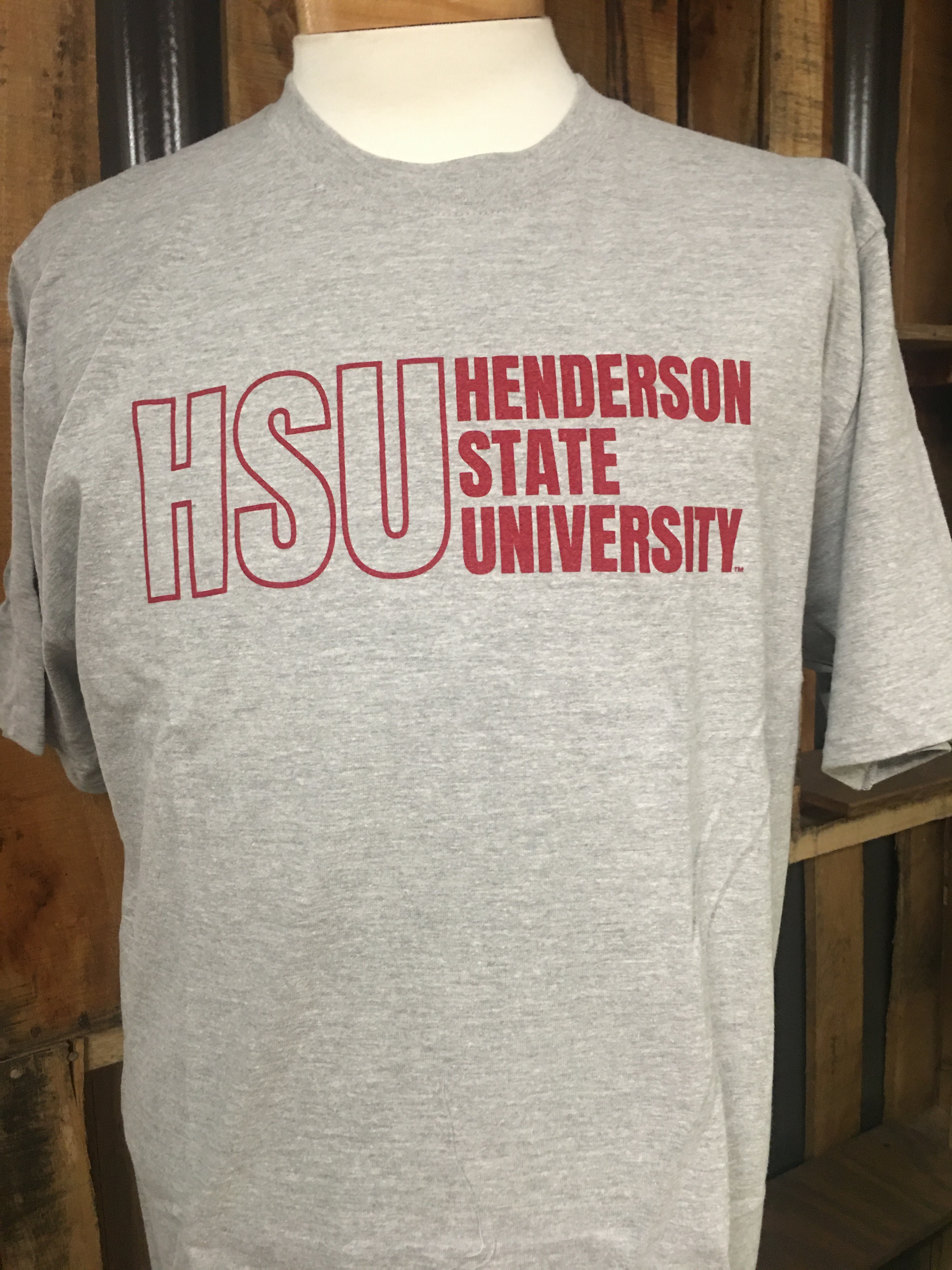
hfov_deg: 48.2
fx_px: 1063
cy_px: 635
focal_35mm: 29
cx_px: 476
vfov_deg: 61.7
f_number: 2.2
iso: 80
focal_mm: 4.15
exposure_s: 1/10
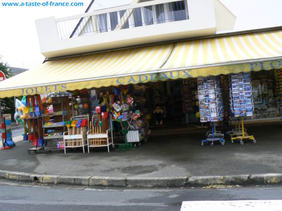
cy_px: 106
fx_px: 293
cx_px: 141
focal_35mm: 36
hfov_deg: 51.4
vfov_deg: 39.7
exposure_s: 1/200
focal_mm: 6
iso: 80
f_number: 5.6
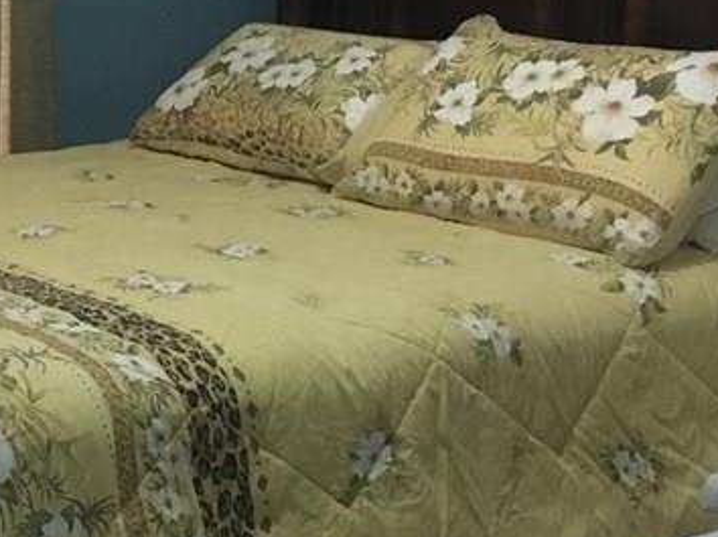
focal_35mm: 84
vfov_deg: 17.5
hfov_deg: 22.3
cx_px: -20
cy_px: 298
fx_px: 1741
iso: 250
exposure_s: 1/15
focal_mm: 4.15
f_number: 2.2
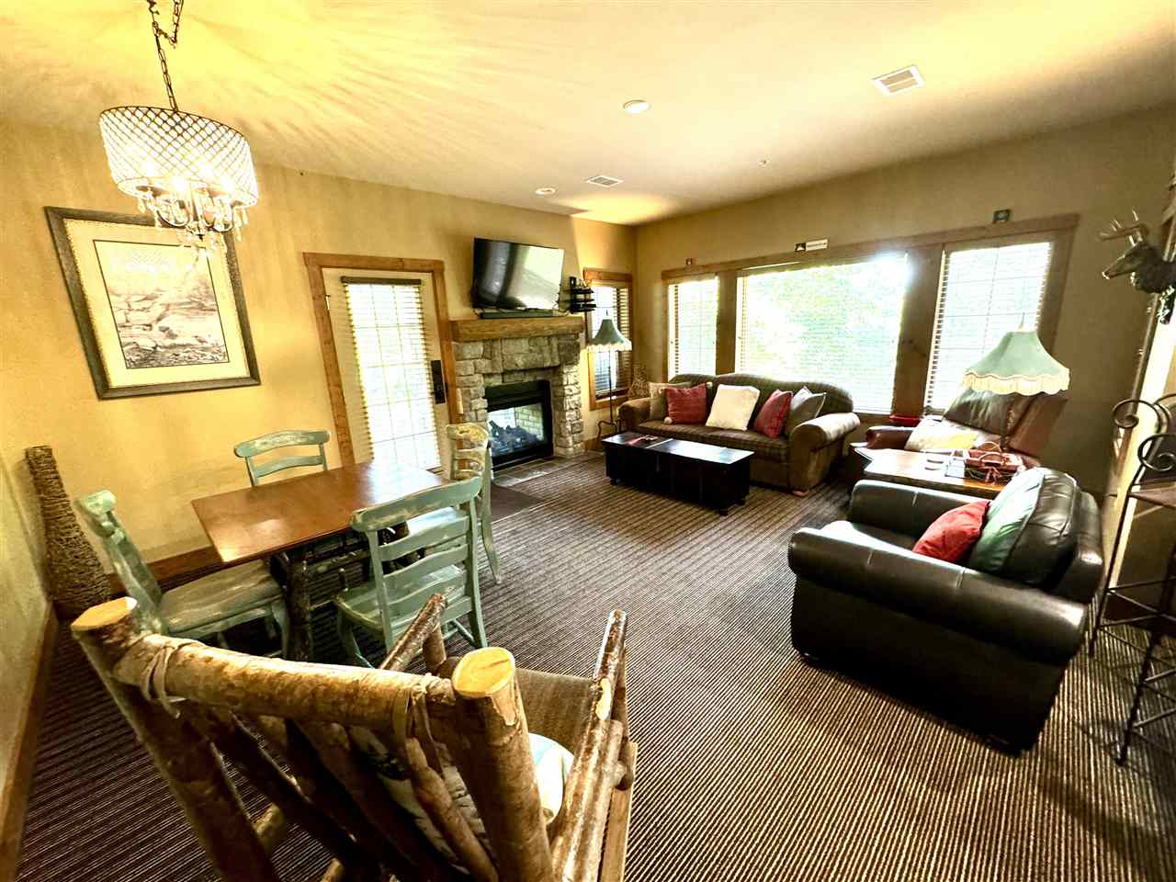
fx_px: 476
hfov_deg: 102.1
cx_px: 588
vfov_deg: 85.7
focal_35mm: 14
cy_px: 441
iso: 500
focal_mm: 2.22
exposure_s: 1/60
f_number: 2.2
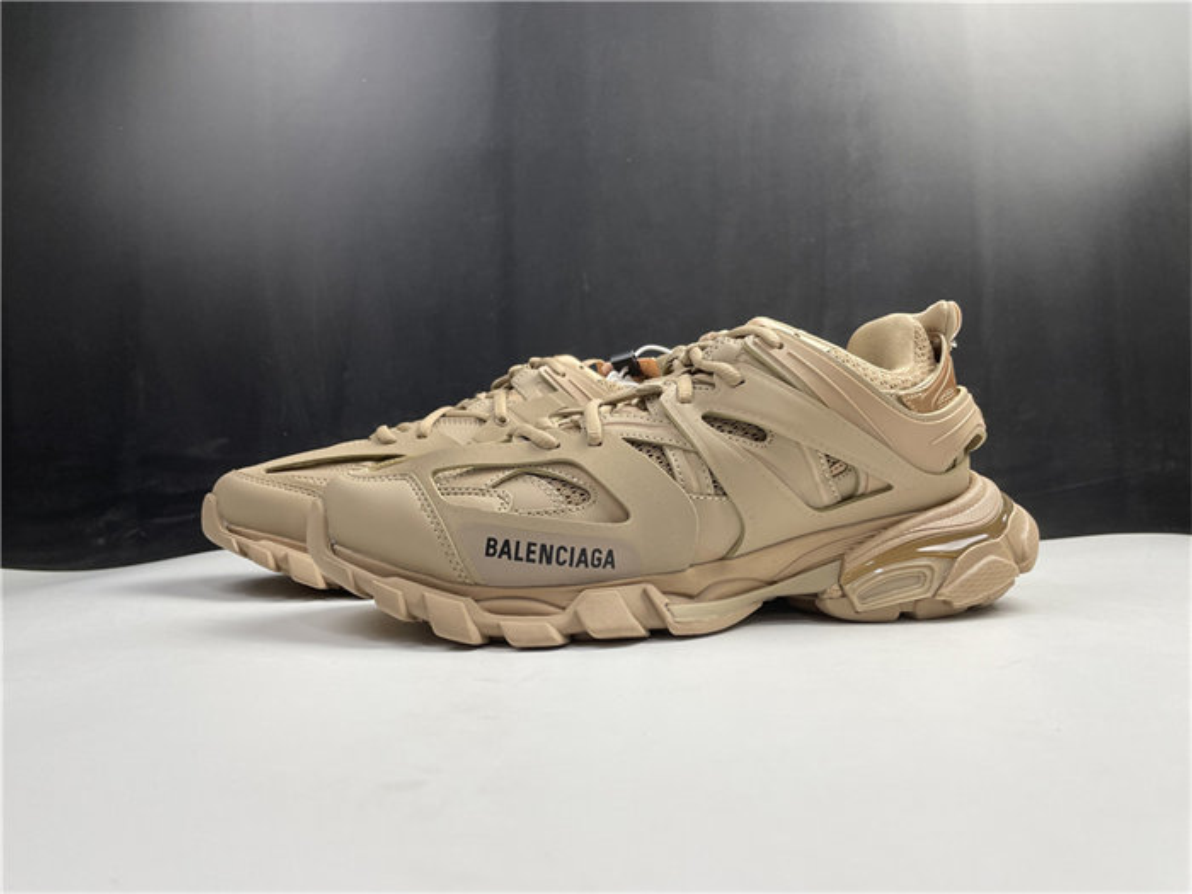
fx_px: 895
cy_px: 447
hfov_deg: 67.3
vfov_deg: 53.1
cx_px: 596
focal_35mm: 26
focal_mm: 4.2
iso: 80
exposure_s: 1/121
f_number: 1.6
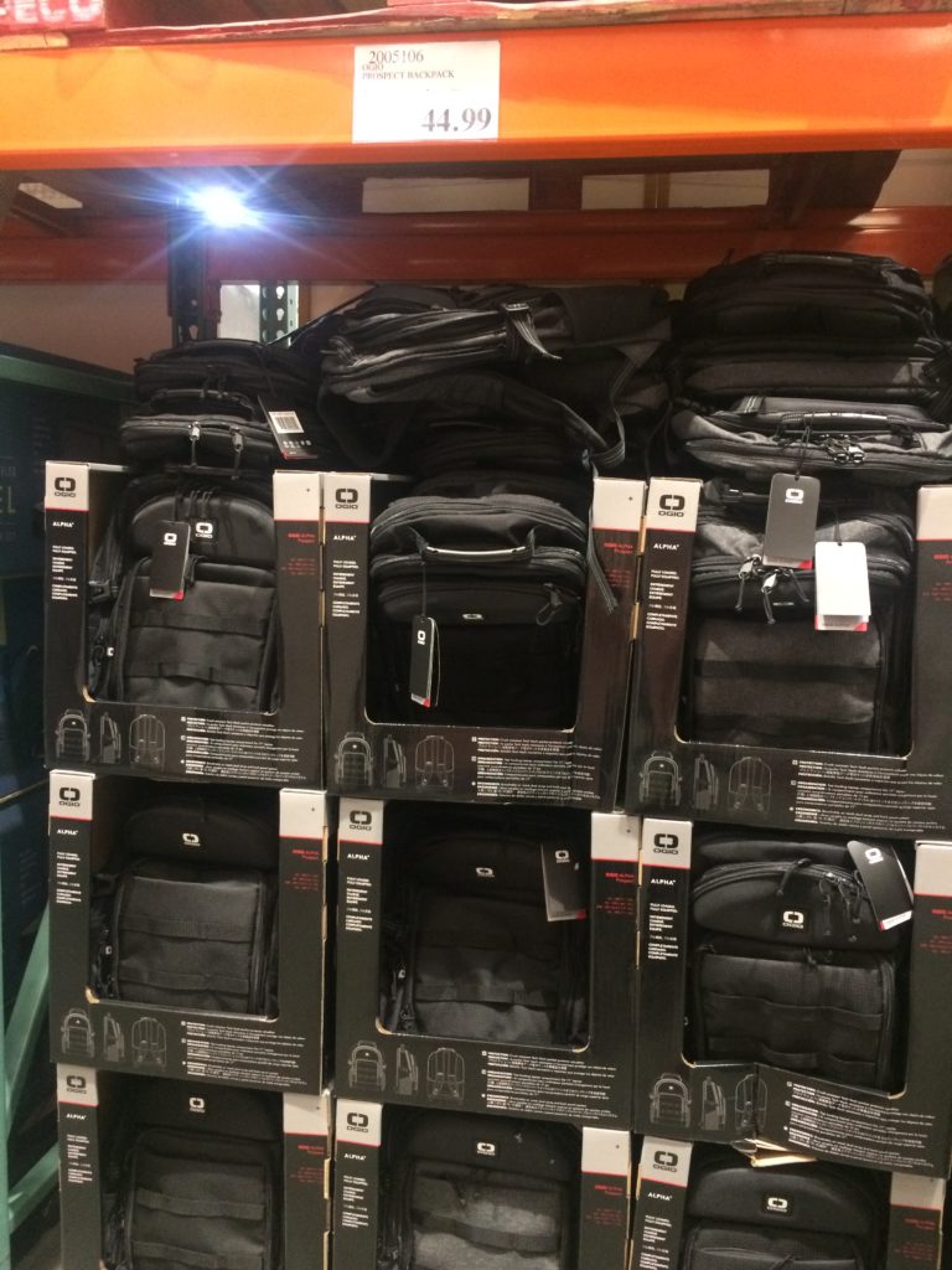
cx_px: 476
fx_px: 1063
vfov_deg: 61.7
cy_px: 635
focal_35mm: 29
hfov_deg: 48.2
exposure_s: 1/15
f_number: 2.2
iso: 320
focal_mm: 4.15
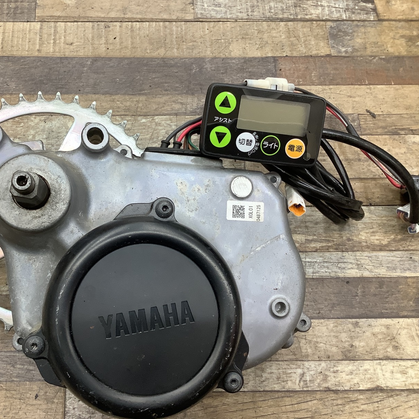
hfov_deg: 44.4
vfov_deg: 44.9
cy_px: 212
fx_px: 507
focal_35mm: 37
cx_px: 147
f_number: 2.4
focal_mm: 3.3
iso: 100
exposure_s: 1/60
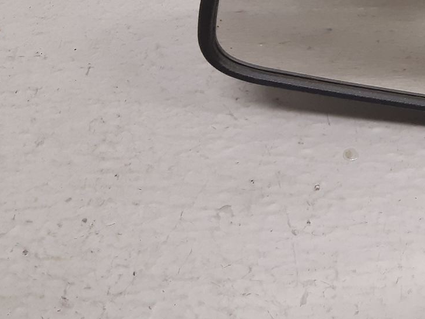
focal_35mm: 73
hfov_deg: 23.8
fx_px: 896
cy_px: 0
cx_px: 539
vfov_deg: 19.6
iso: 160
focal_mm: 3.93
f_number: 1.7
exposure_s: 1/50
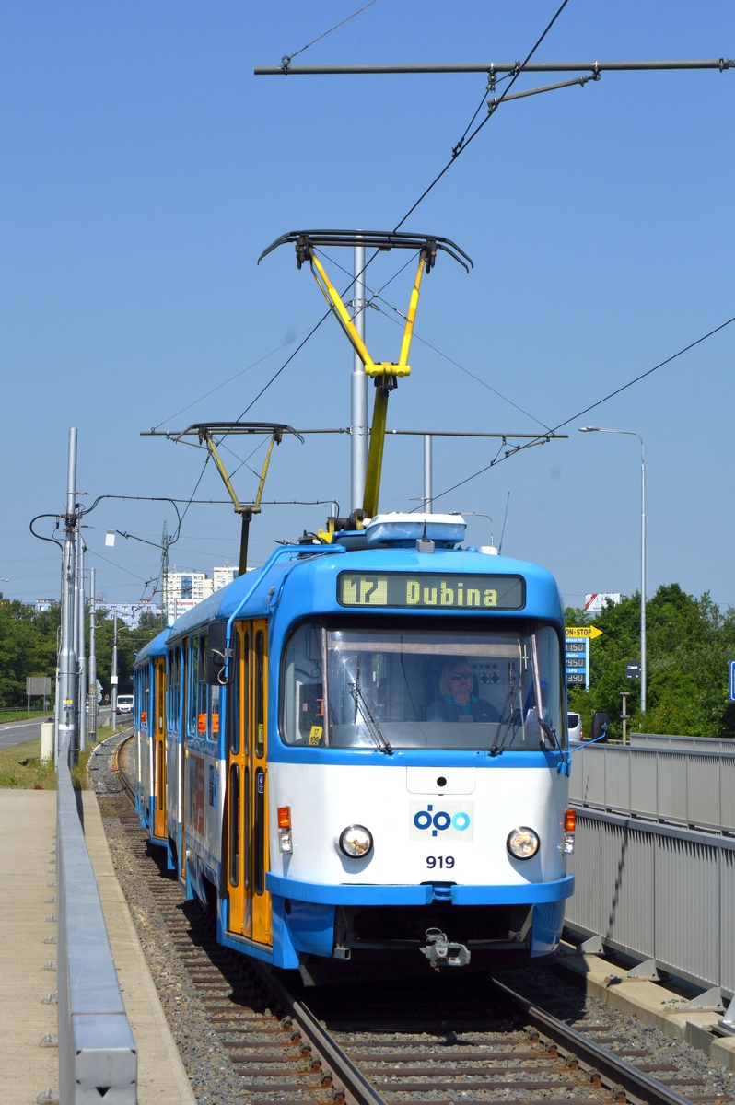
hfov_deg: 16.5
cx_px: 368
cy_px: 552
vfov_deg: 24.6
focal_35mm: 82
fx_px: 2531
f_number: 13
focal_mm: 55
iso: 200
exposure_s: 1/640
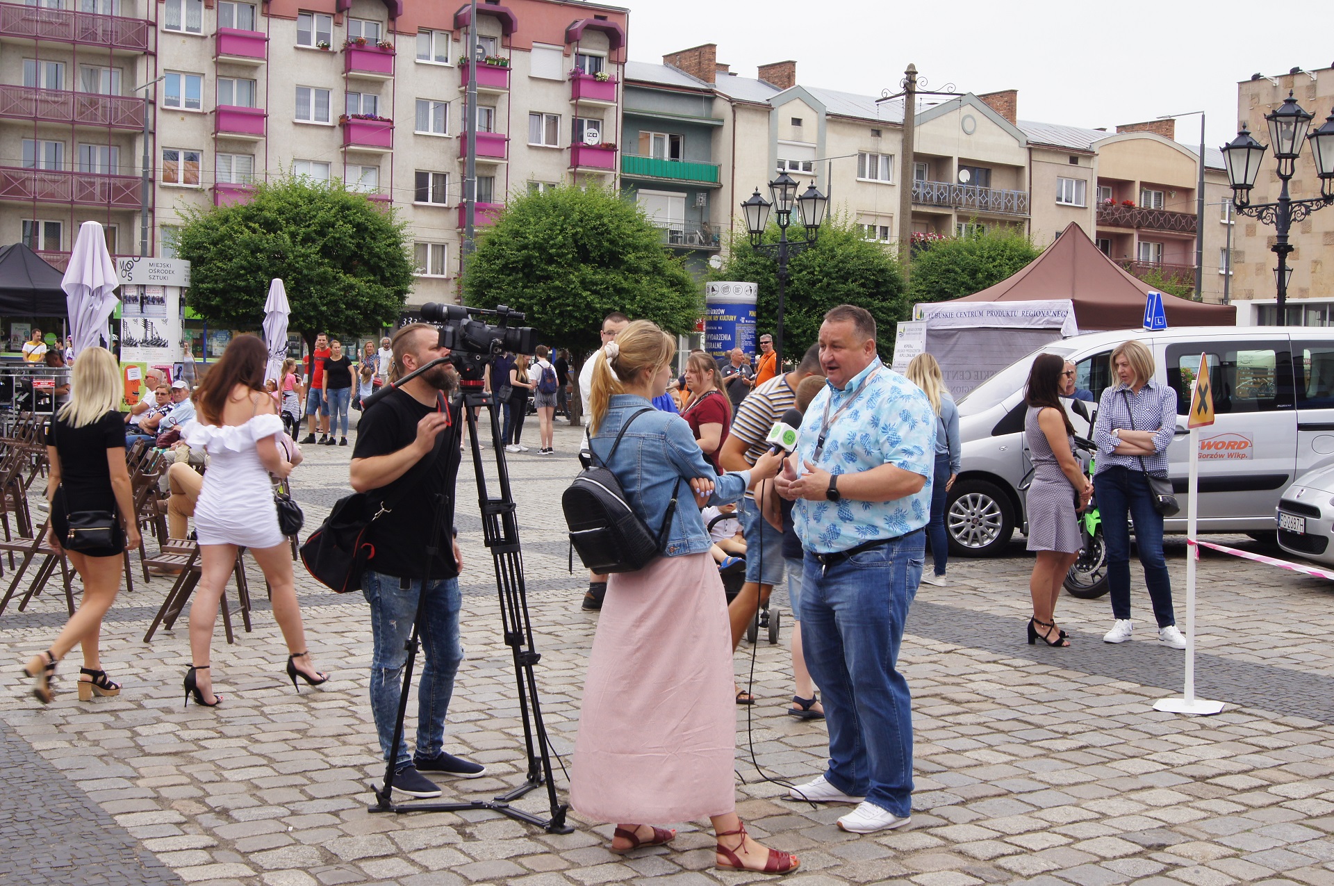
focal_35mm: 42
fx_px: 1554
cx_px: 667
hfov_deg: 46.5
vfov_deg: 31.8
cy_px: 443
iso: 100
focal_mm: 28
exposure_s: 1/80
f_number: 11
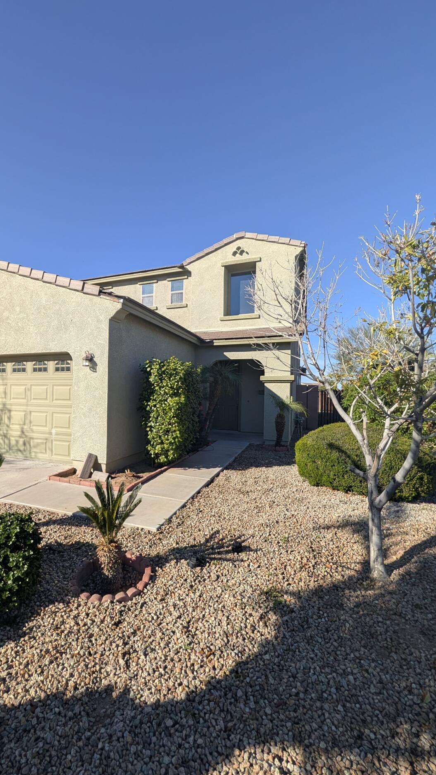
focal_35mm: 14
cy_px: 395
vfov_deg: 106.8
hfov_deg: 73.4
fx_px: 288
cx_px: 172
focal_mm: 2.02
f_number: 1.7
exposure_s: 1/2786
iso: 51
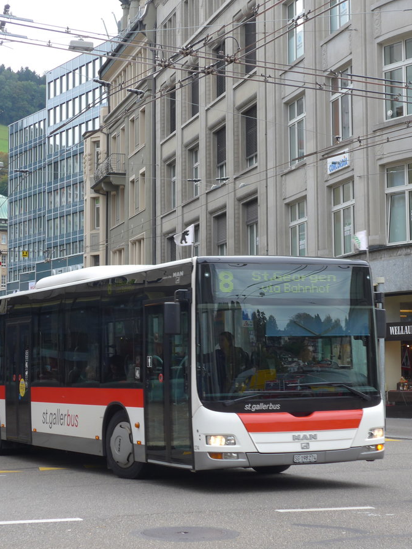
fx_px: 1254
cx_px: 189
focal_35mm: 79
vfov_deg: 24.7
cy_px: 275
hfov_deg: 18.7
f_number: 3.5
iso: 80
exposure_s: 1/200
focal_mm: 12
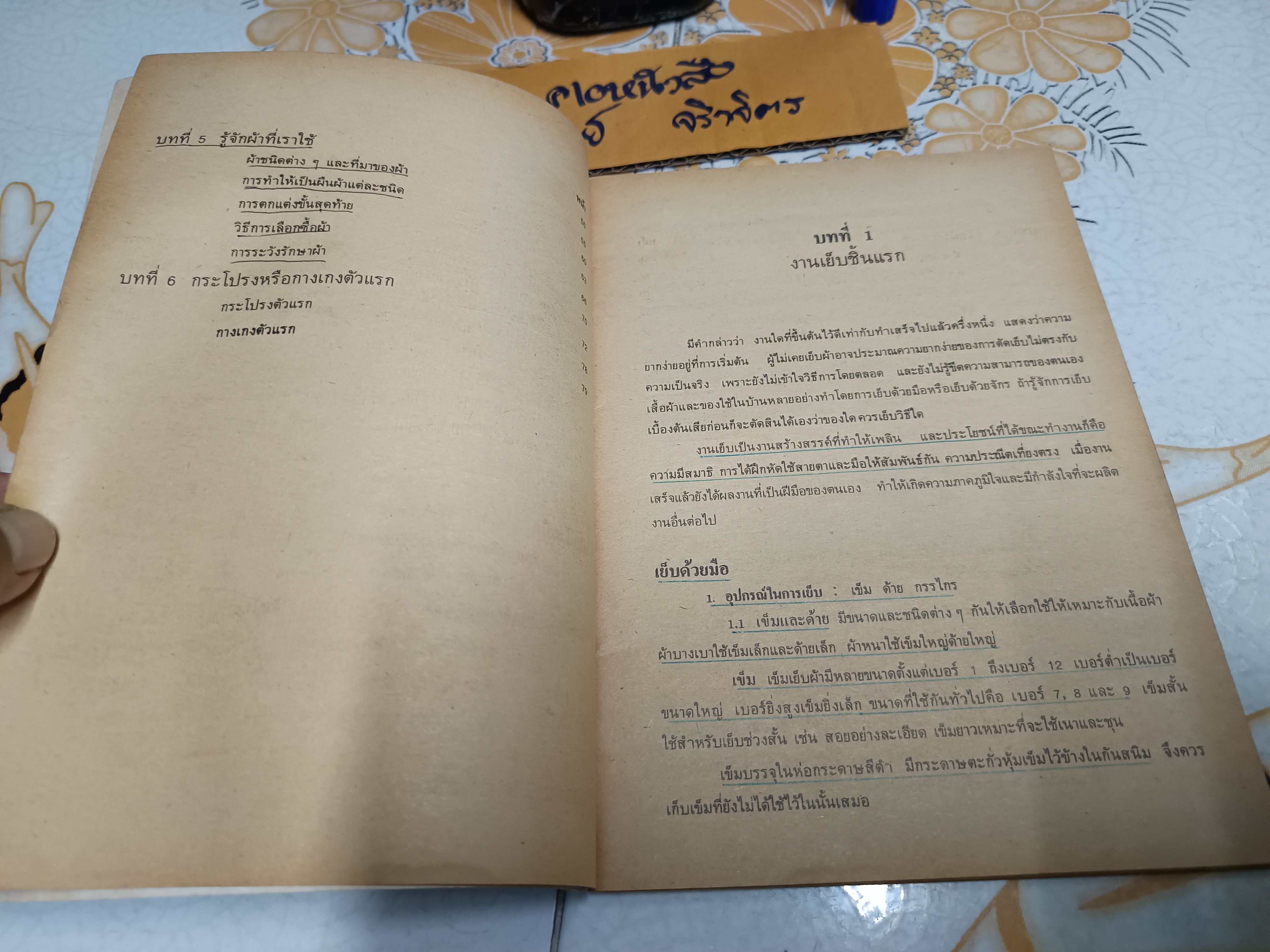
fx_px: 881
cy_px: 476
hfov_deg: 71.6
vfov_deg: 56.8
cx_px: 635
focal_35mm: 24
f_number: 1.7
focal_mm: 5.31
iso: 922
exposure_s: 1/33.3
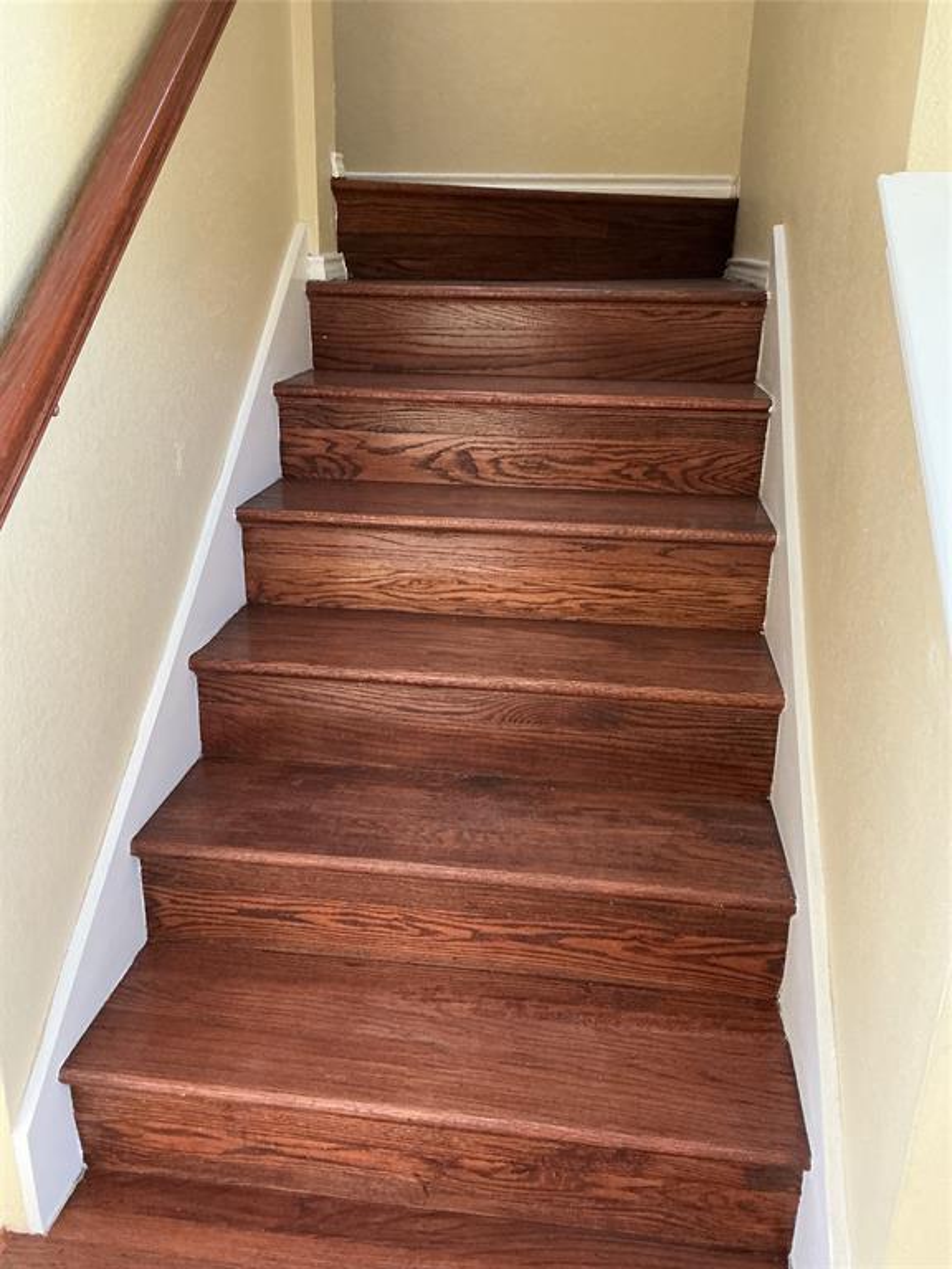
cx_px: 476
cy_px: 634
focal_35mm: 29
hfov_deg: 48.2
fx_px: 1063
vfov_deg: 61.7
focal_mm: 3
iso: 250
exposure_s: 1/60
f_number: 1.8
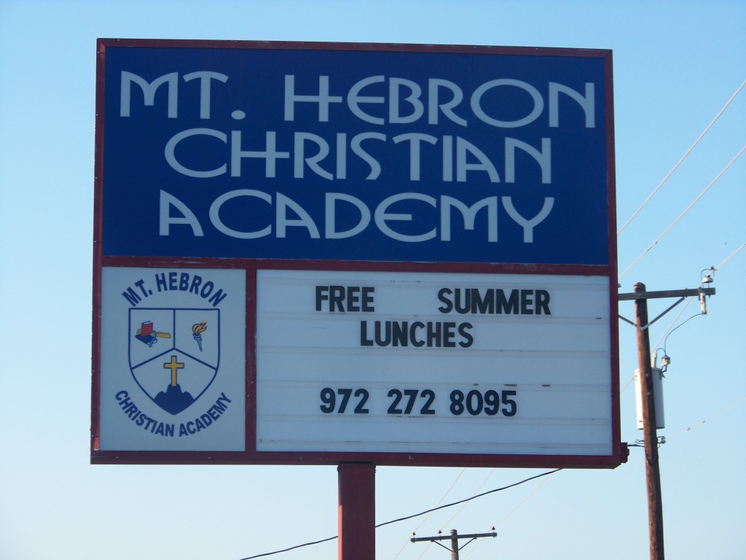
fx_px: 2715
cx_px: 373
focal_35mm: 126
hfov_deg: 15.6
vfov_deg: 11.8
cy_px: 280
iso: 64
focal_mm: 21.1
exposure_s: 1/250
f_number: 3.2
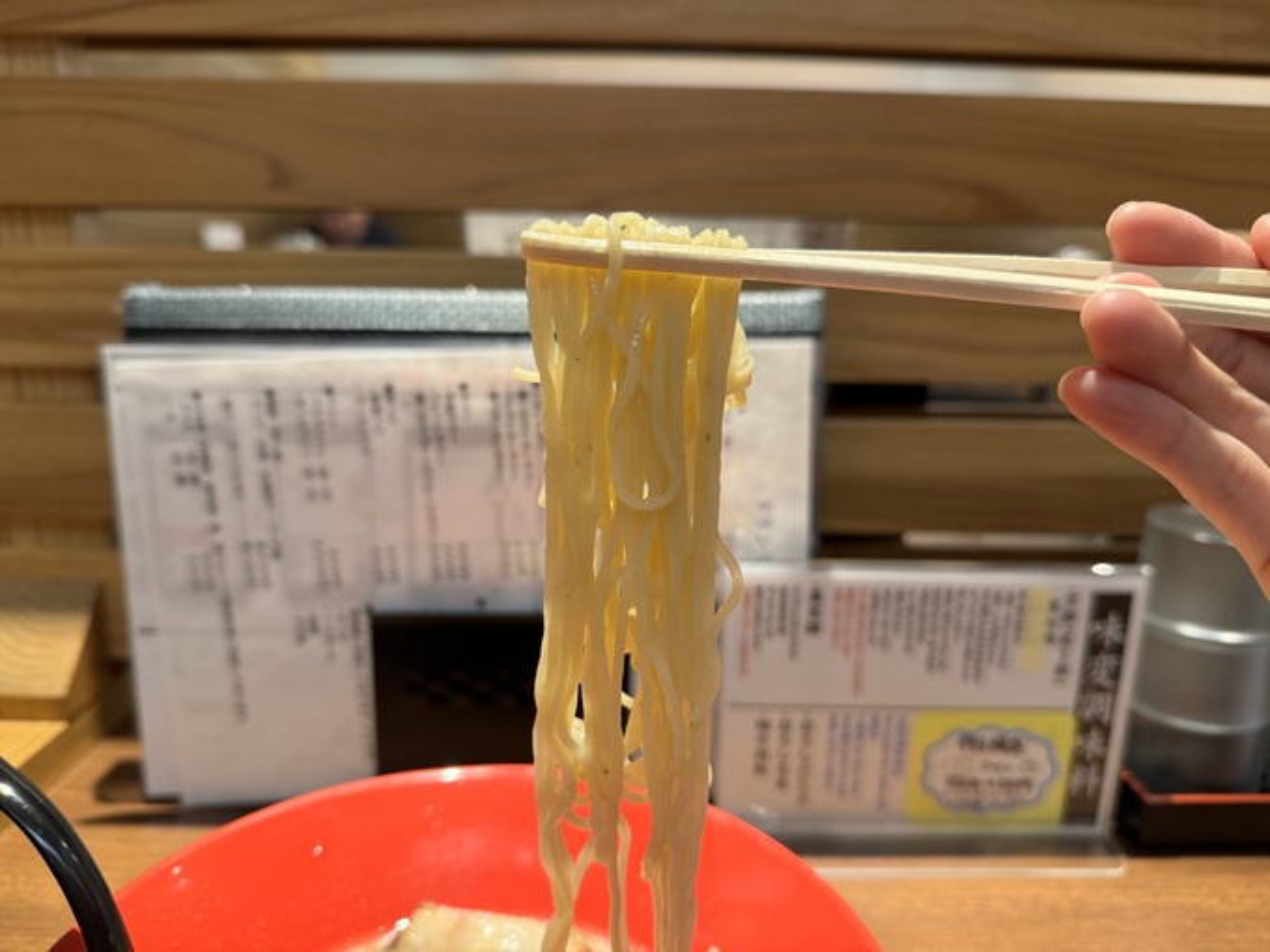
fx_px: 881
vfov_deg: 56.8
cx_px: 635
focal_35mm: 24
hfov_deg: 71.6
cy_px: 476
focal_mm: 6.76
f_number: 1.78
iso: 160
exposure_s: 1/50
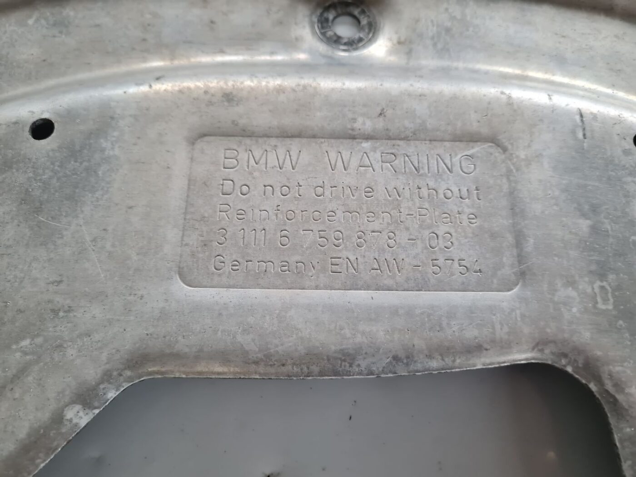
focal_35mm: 26
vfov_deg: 53.1
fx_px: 478
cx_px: 318
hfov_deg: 67.3
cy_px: 238
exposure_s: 1/100
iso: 200
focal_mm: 5.4
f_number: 1.8
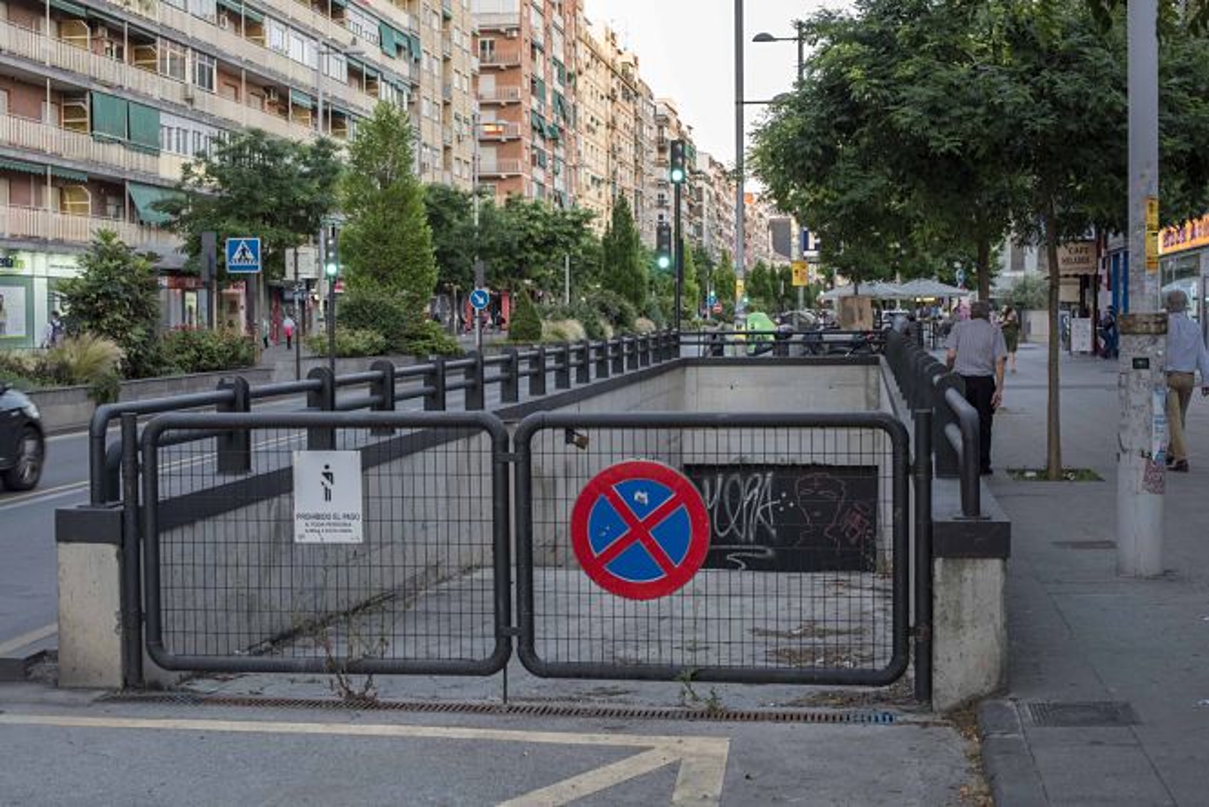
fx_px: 1680
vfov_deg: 27.0
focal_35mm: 50
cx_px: 604
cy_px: 404
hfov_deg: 39.6
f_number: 8
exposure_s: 1/80
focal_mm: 50
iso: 1600
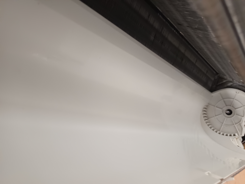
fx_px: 170
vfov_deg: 56.8
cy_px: 92
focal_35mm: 24
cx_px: 122
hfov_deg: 71.6
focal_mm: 5.31
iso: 3234
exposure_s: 1/20
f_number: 1.7
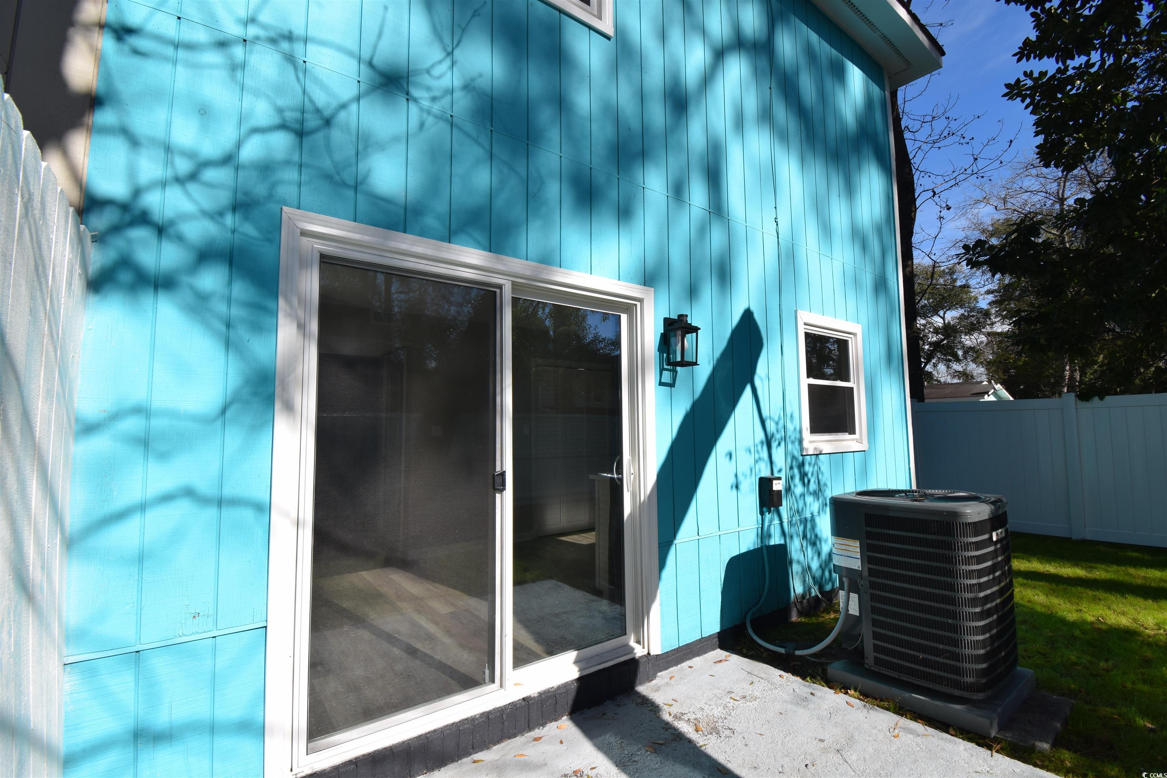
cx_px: 584
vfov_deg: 77.3
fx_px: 486
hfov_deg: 100.4
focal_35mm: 15
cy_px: 389
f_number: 10
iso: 200
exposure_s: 1/400
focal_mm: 10
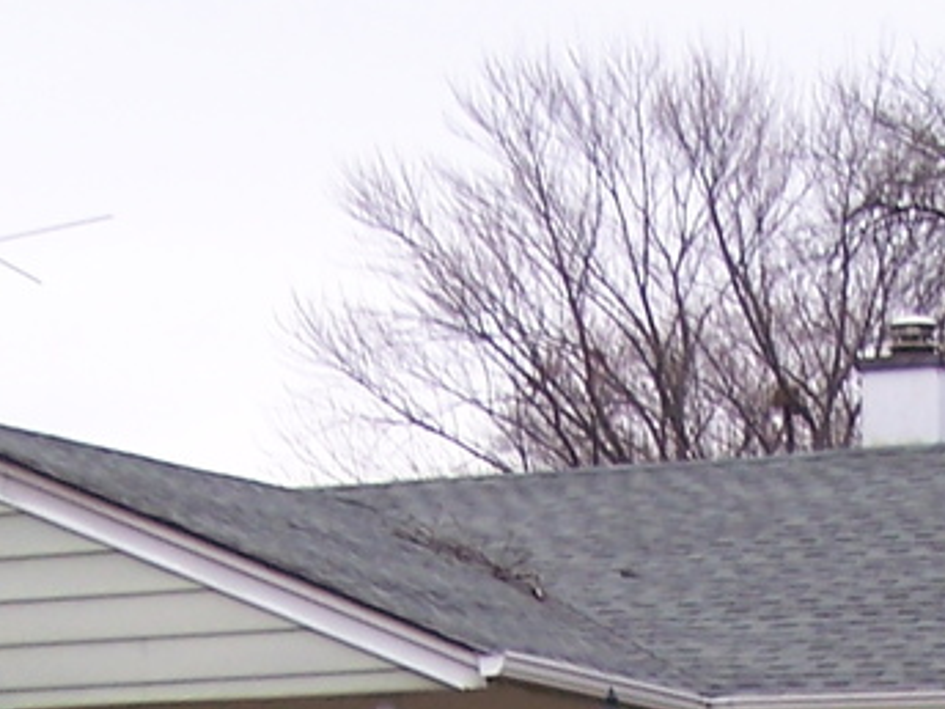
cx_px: 832
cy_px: 1319
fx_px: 4341
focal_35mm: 159
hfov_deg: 12.3
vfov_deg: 8.9
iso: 80
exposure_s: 1/60
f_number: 2.8
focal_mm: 6.3
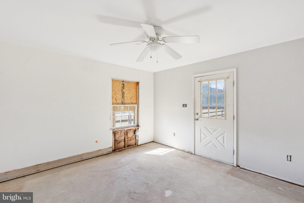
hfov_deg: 96.7
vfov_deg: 73.8
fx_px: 135
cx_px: 152
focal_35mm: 16
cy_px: 102
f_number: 9
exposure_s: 1/125
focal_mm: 16
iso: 2500
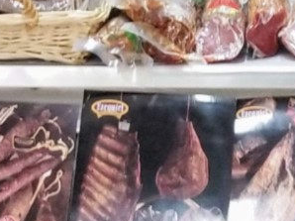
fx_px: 1499
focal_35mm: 176
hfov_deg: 11.1
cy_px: -181
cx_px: 326
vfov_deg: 8.1
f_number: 1.7
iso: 200
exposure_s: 1/33
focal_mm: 4.3
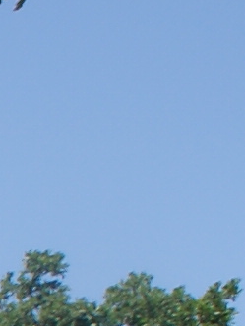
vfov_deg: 5.9
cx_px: -1157
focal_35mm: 303
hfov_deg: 4.1
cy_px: 1090
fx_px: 2859
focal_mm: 18
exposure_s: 1/125
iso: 100
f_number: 10
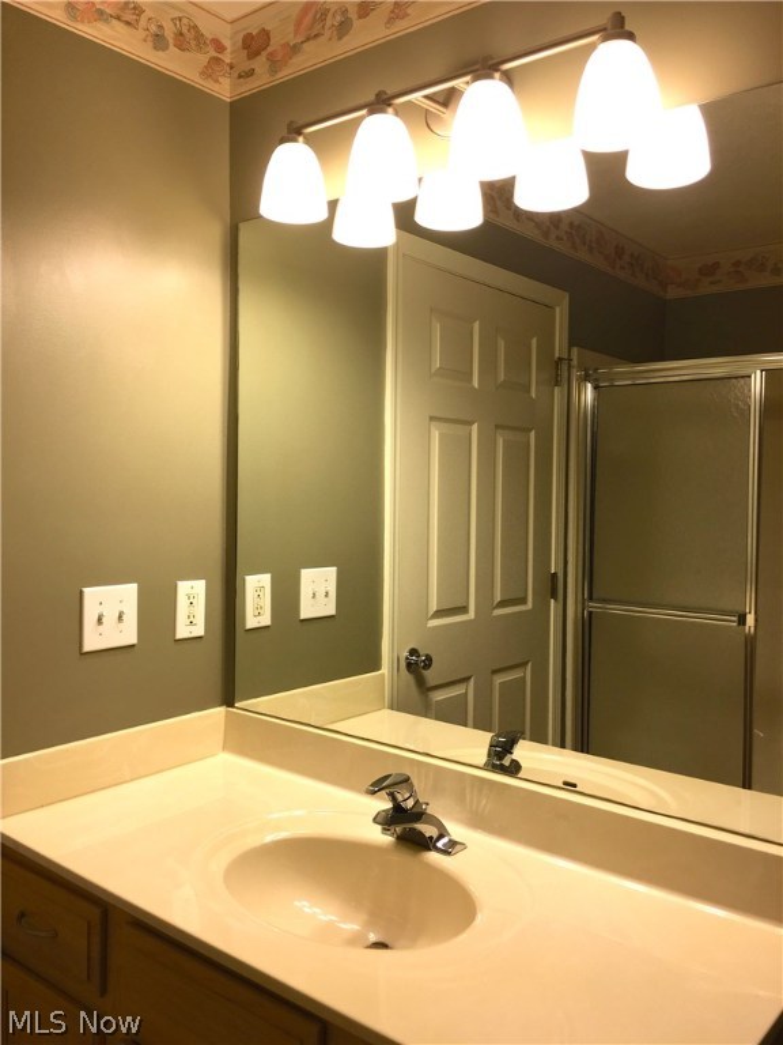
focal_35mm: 29
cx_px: 392
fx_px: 875
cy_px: 522
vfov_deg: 61.7
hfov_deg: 48.2
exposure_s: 1/30
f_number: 2.2
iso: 25
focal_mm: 4.15
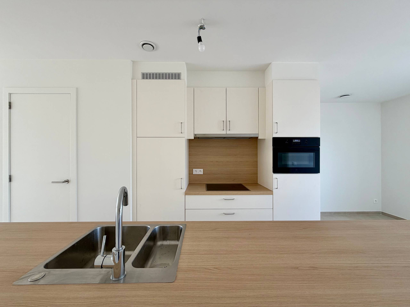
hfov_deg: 102.1
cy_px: 154
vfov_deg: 85.7
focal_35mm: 14
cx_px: 205
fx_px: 166
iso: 80
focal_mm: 2.22
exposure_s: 1/121
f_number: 2.2
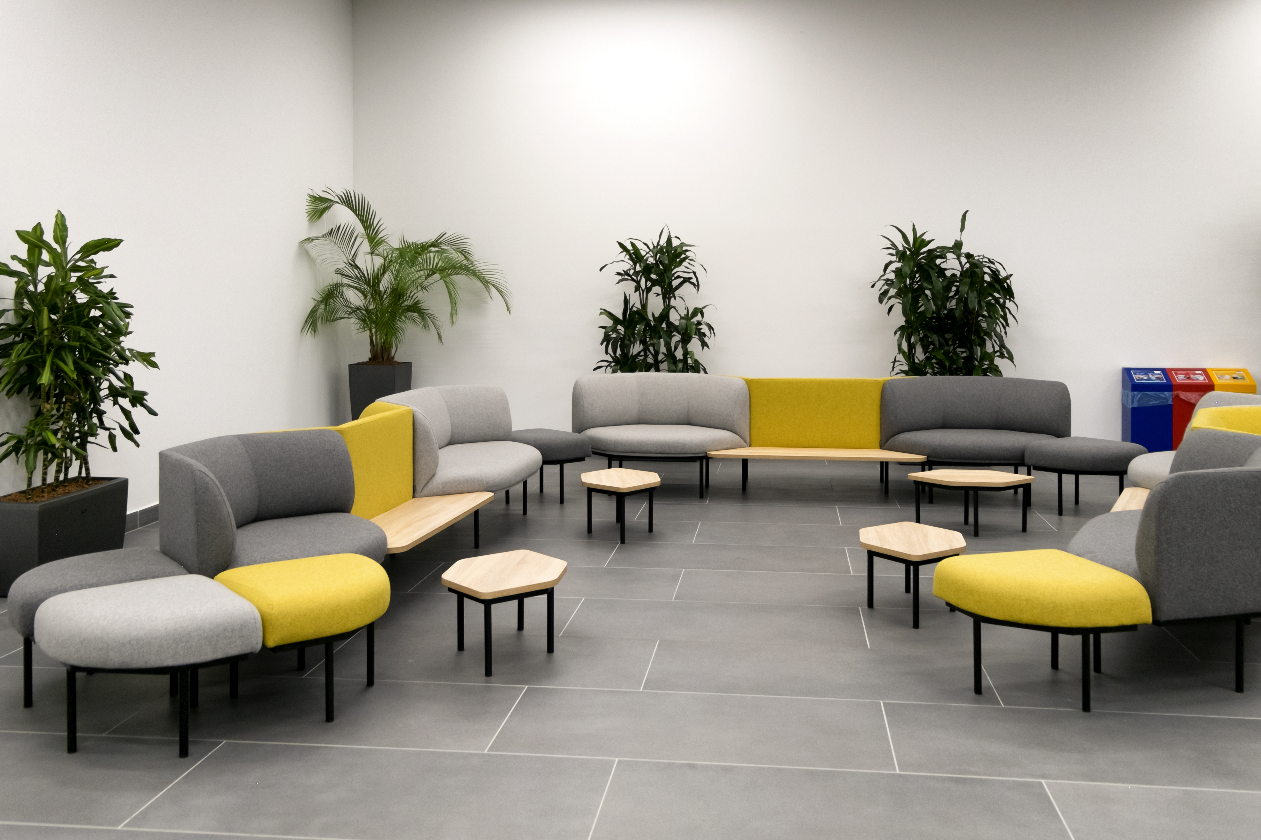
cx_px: 630
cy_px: 420
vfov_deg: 43.6
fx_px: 1051
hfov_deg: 61.9
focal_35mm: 30
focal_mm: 20.1
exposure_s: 1/55
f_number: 3.8
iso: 800
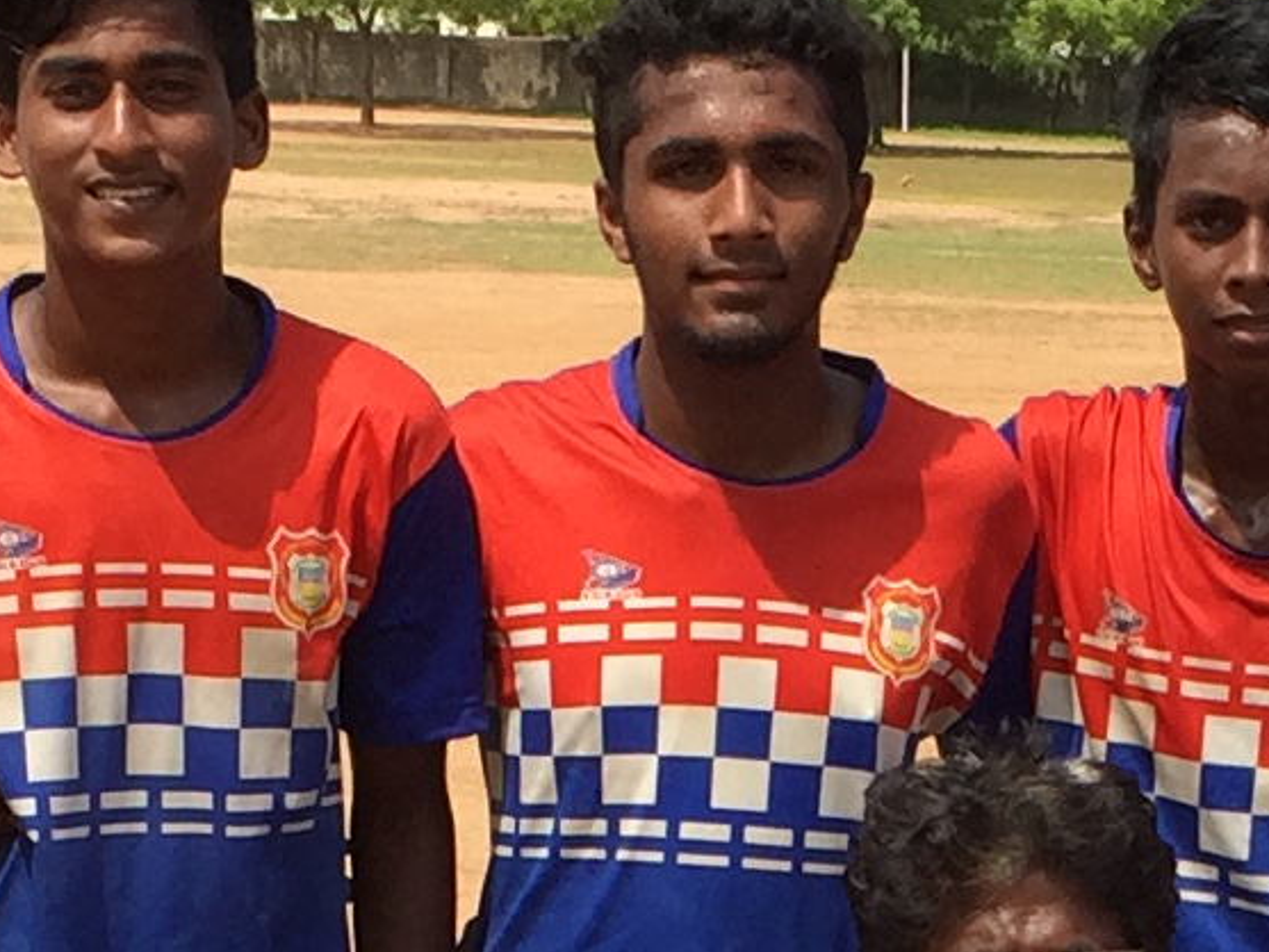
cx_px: 1066
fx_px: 6233
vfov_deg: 8.4
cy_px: 1663
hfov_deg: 11.6
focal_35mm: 170
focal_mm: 4.15
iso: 32
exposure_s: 1/1464
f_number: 2.2
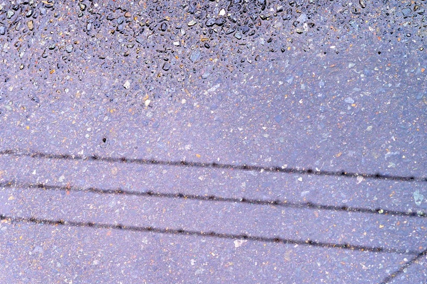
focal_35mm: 88
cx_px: 184
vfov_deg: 15.5
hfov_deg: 23.1
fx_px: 1043
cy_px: 163
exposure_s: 1/40
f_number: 11
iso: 1600
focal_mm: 70
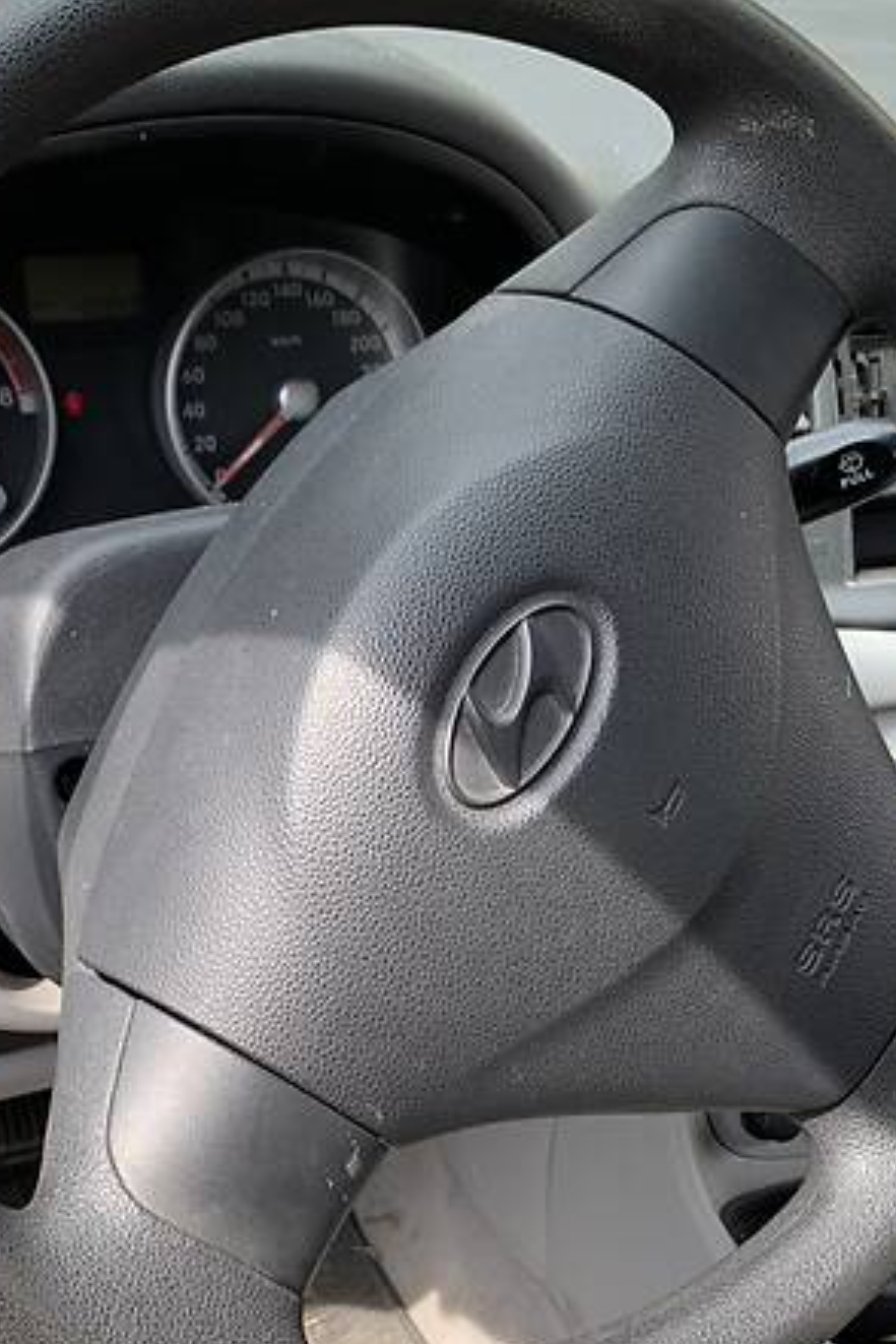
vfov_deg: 40.3
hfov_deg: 27.5
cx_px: 448
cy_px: 762
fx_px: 1829
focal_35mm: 49
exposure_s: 1/220
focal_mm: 4.2
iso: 25
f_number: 1.8
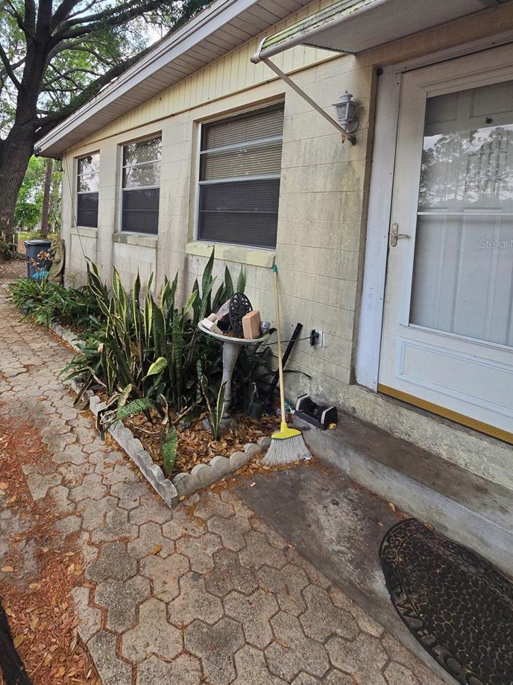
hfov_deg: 73.6
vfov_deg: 88.6
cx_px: 197
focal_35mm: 17
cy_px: 243
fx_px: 336
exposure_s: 1/719
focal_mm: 2.2
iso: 100
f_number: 2.2
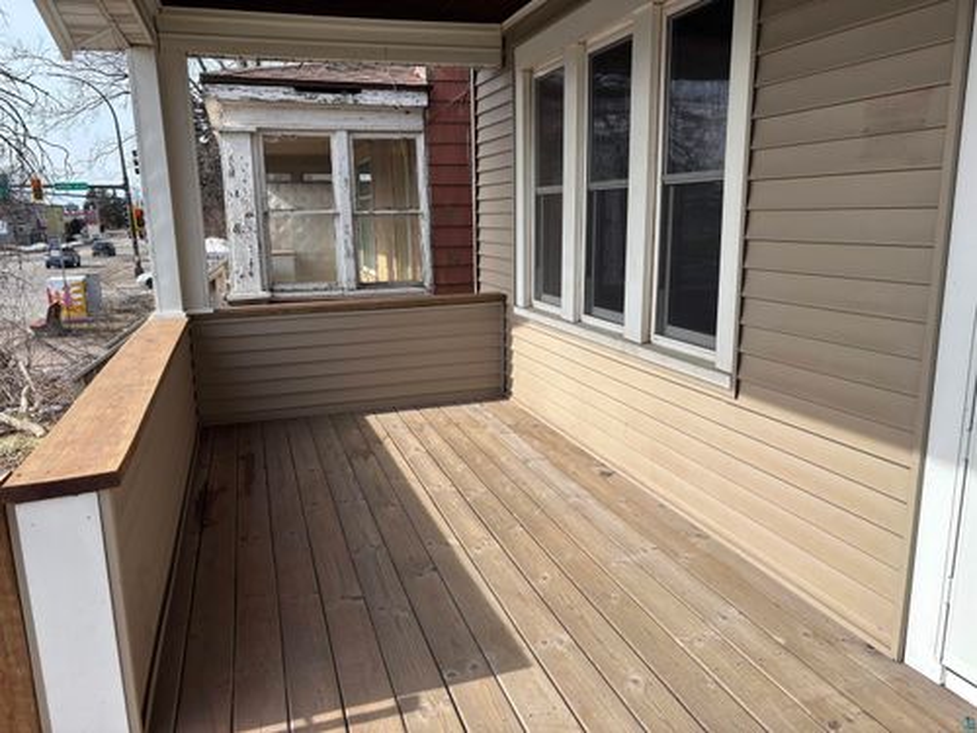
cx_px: 488
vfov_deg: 53.1
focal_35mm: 26
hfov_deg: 67.3
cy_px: 366
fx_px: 734
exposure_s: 1/2062
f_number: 1.6
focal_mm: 5.96
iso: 50
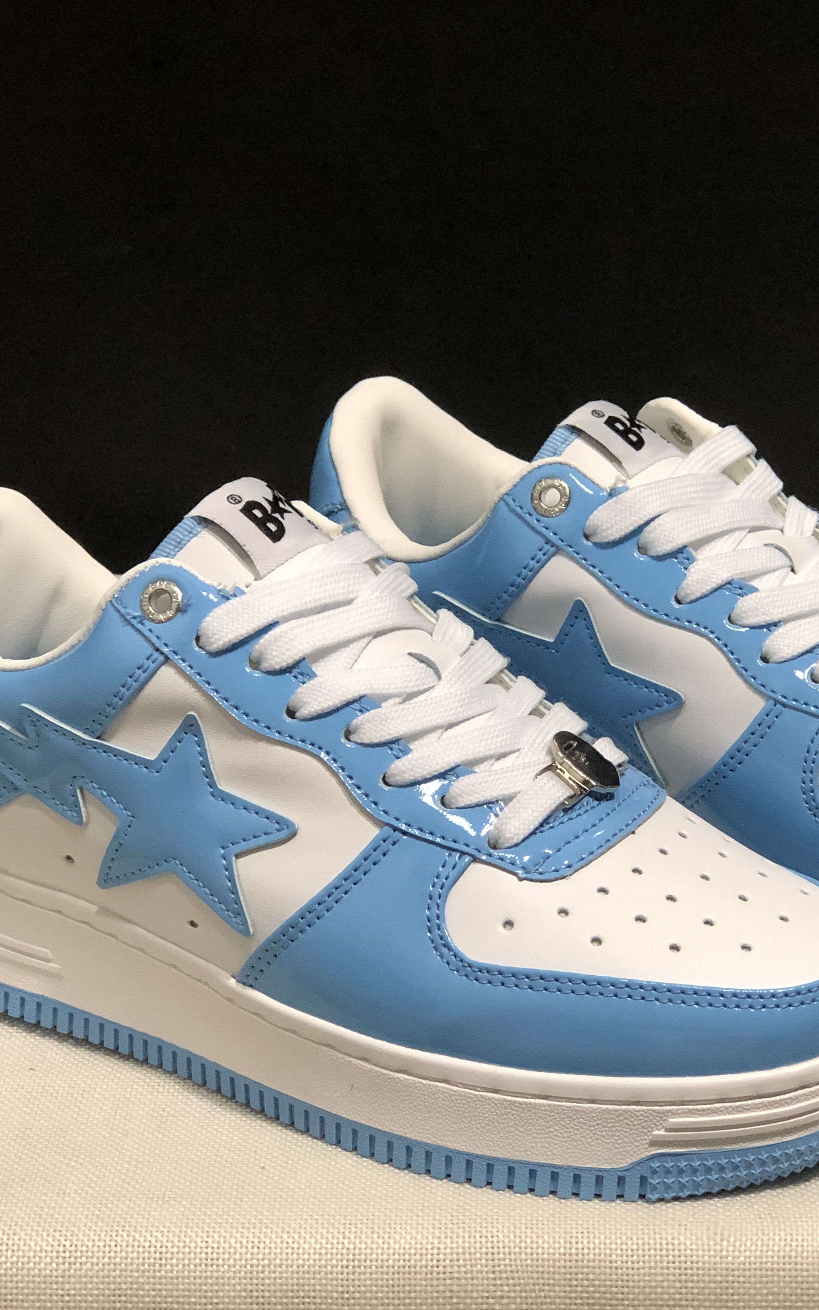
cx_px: 535
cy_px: 655
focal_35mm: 81
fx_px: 2893
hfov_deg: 16.1
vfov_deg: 25.5
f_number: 2.8
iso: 64
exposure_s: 1/30
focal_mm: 6.6
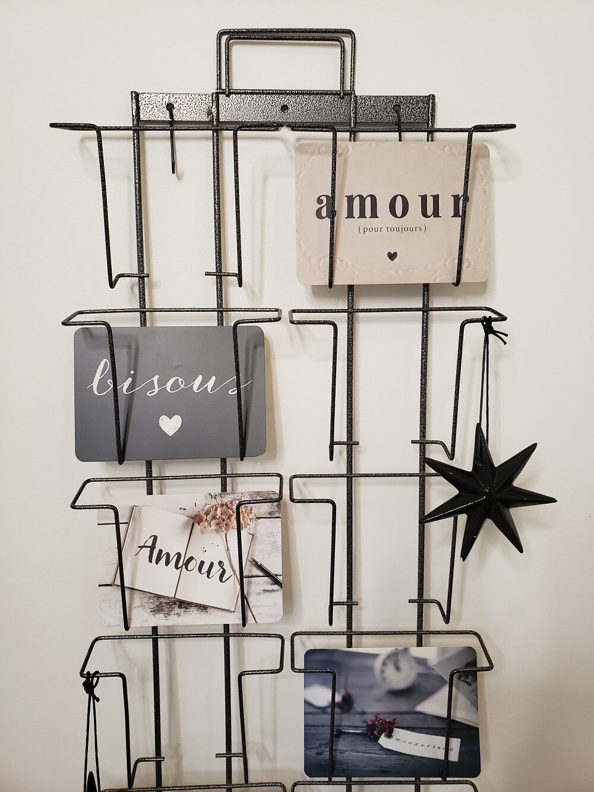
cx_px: 297
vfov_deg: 67.3
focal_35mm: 26
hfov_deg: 53.1
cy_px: 396
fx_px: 595
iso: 250
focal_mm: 4.3
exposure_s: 1/50
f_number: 2.4
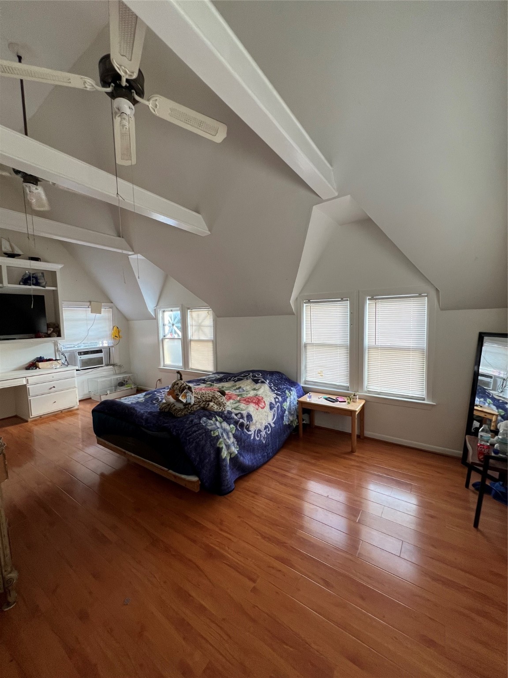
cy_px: 339
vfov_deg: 106.2
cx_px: 254
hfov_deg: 89.9
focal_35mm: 13
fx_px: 254
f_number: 1.8
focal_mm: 1.57
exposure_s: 1/99
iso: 160
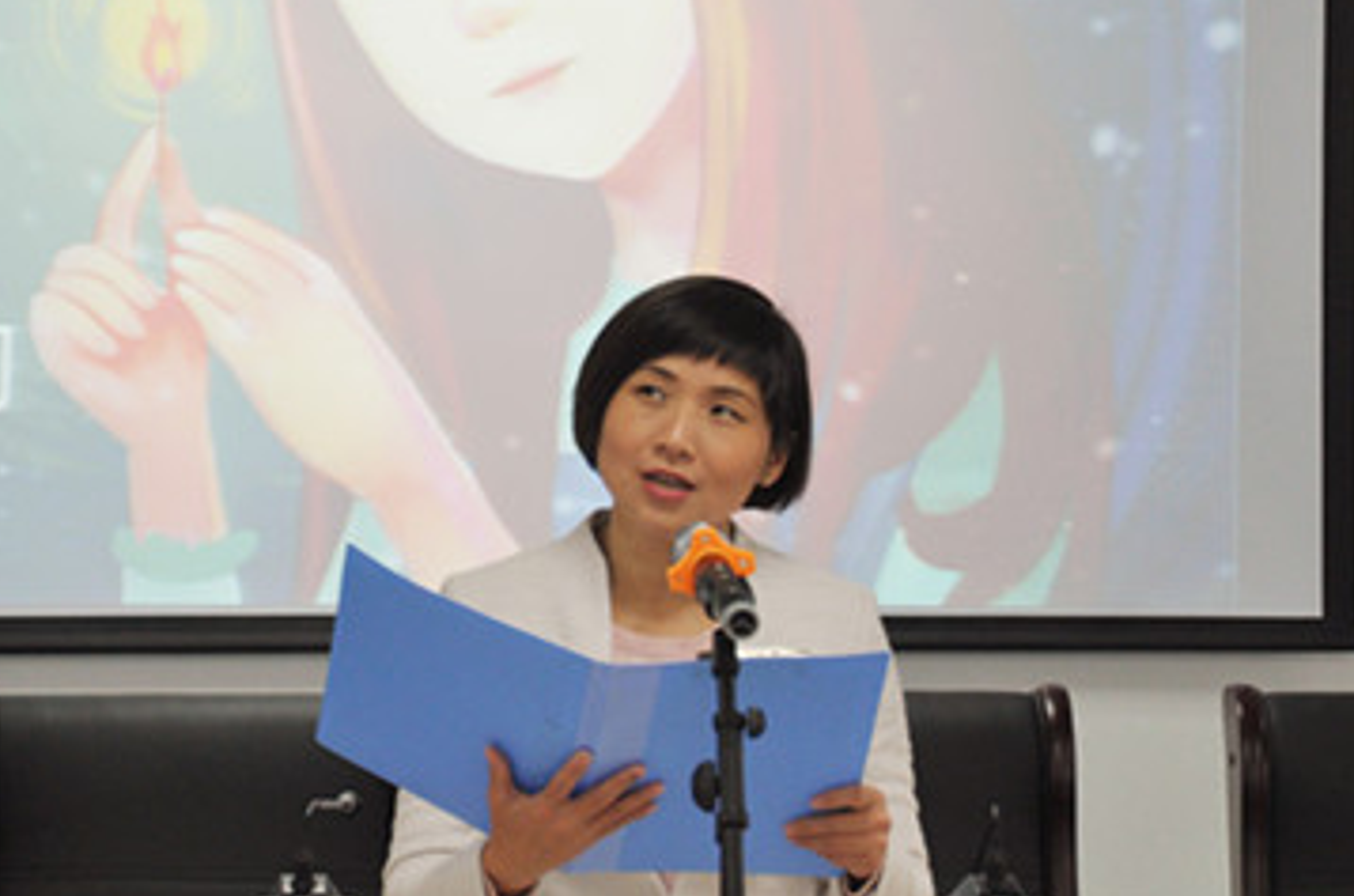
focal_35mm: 286
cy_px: 217
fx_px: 10729
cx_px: 412
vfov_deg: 4.8
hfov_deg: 7.2
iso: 560
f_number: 5.6
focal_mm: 105
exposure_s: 1/60
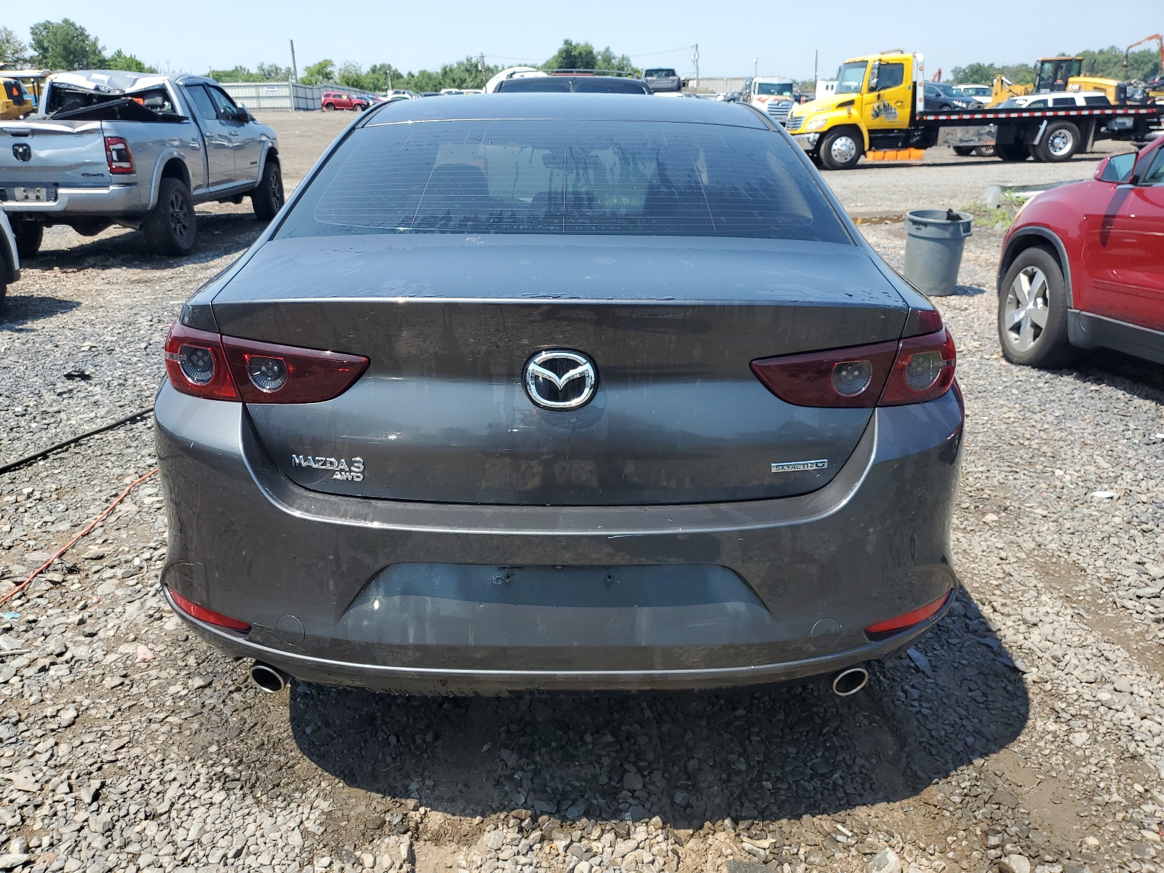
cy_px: 436
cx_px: 582
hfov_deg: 67.3
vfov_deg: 53.1
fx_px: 874
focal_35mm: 26
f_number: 1.5
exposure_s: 1/1667
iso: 50
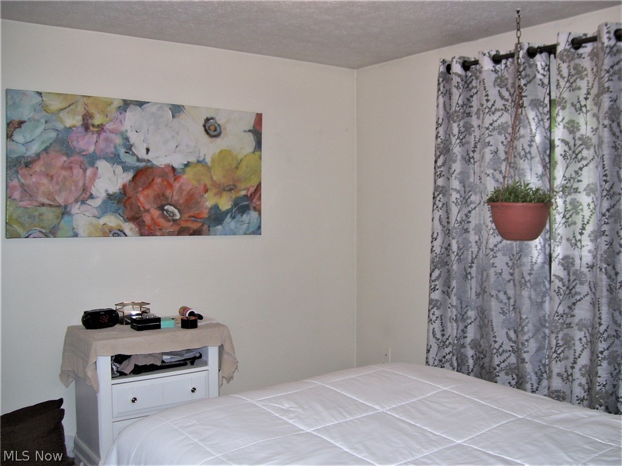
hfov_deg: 51.4
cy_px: 233
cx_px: 311
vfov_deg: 39.7
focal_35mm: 36
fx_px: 647
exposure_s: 1/60
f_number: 2.7
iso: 80
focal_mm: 6
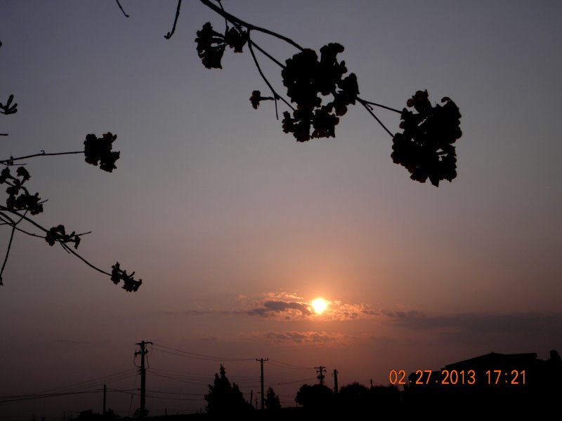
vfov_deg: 30.9
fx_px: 763
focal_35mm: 47
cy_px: 210
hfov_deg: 40.4
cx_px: 281
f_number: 7.8
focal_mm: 8.6
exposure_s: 1/737
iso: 80
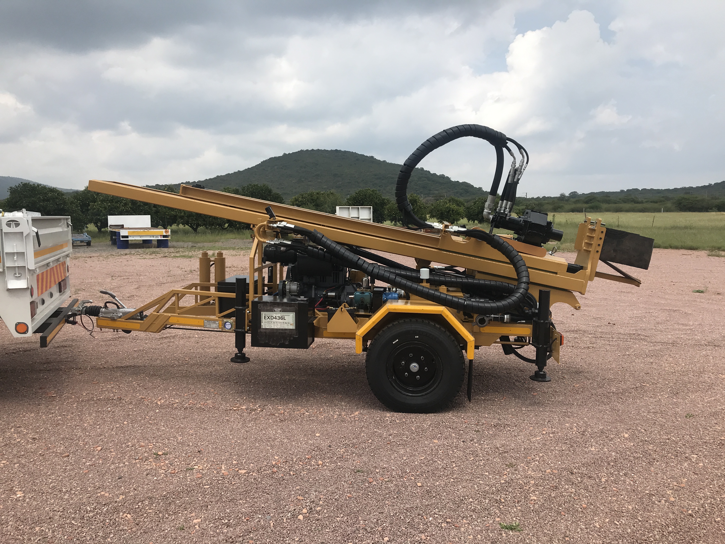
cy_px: 272
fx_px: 586
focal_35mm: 28
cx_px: 362
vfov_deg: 49.7
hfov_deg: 63.4
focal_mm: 3.99
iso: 20
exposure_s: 1/2398
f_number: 1.8
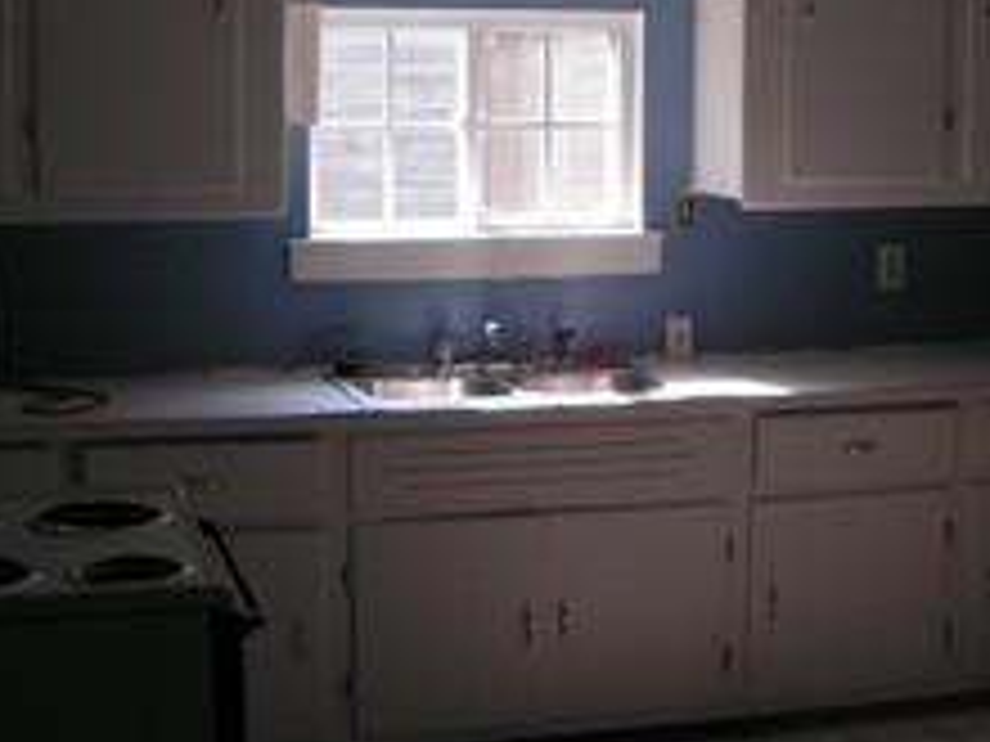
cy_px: 265
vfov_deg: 21.3
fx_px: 1973
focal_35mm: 69
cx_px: 598
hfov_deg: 28.1
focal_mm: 6.3
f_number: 3.3
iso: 80
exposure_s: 1/45
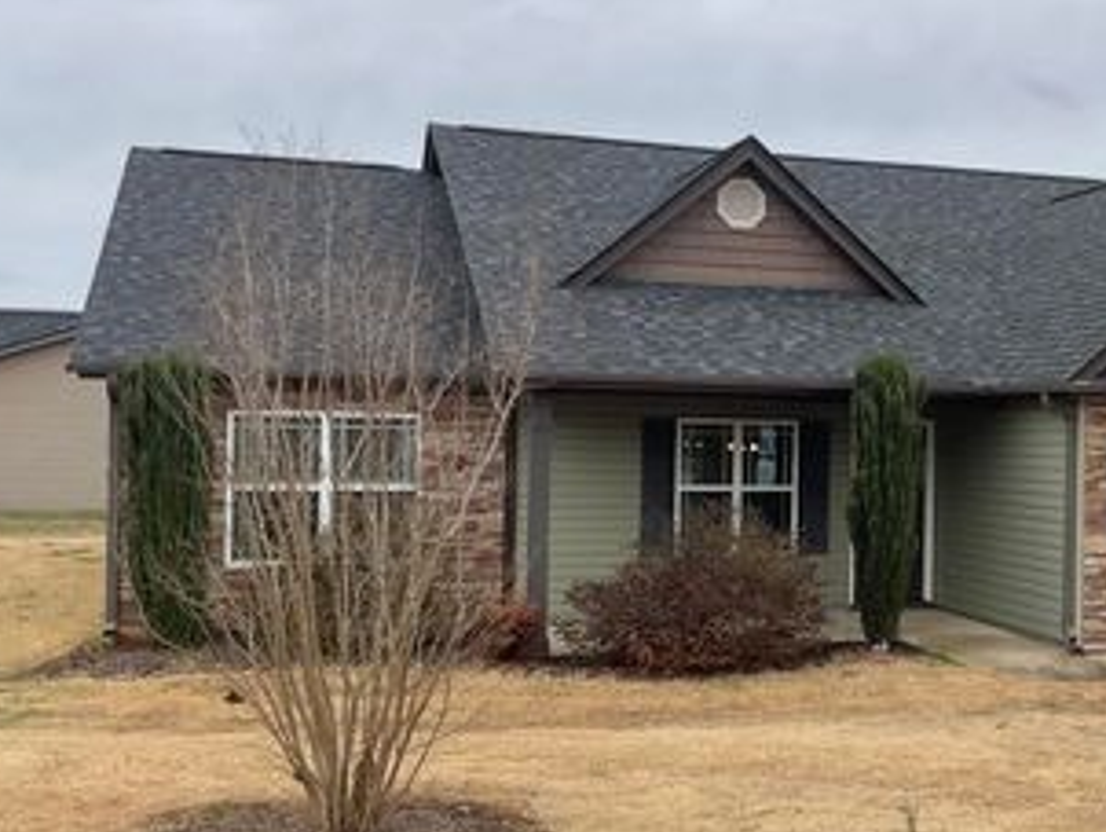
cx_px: 857
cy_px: 416
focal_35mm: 48
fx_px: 1535
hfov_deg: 38.4
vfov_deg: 30.3
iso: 16
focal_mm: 3
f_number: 1.8
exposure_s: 1/1221
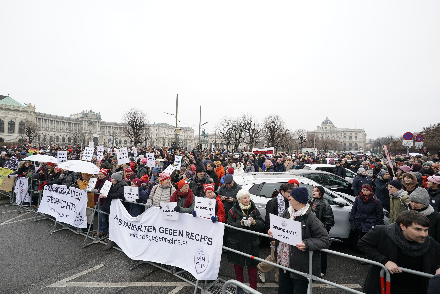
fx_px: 196
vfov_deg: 73.7
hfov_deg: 96.7
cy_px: 147
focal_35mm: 16
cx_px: 220
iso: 800
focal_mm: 16
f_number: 5.6
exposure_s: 1/250
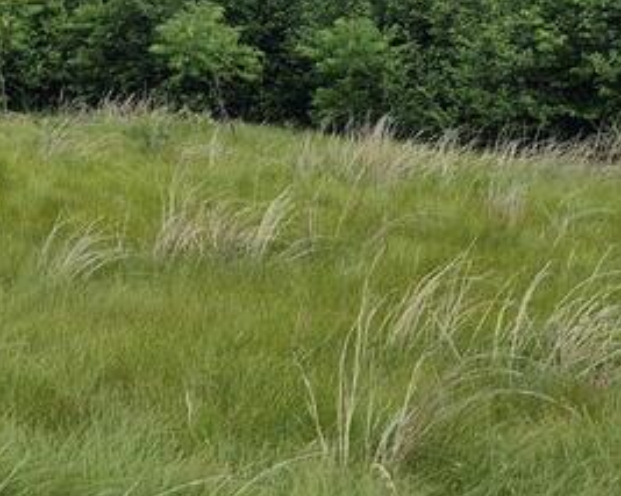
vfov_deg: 14.9
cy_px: -19
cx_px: -154
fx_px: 1854
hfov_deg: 17.9
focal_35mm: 101
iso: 25
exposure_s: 1/1444
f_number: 1.8
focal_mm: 5.4
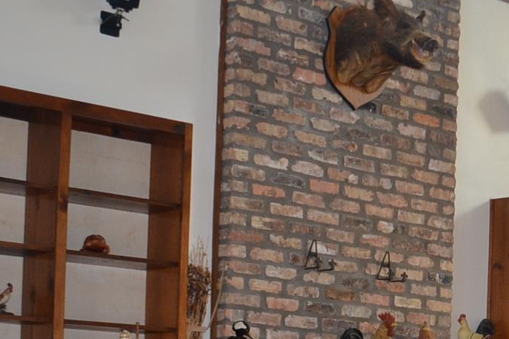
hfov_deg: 21.6
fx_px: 1287
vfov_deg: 14.6
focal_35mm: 91
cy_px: 379
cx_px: 505
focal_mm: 18
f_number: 4
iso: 400
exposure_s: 1/80
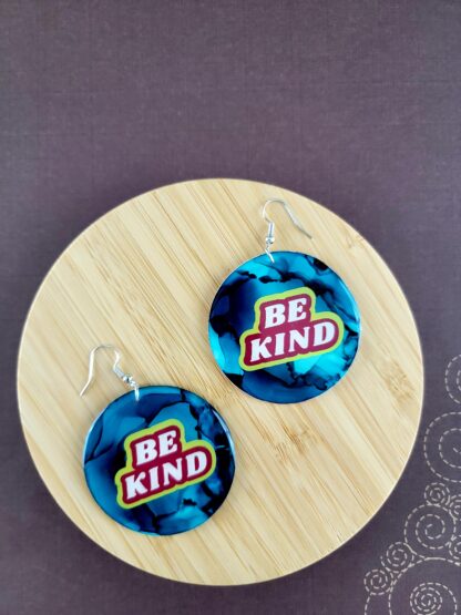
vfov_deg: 71.6
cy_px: 308
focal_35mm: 24
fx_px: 426
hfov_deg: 56.8
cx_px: 230
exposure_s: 1/40
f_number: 1.8
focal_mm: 6.7
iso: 320
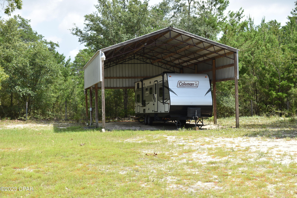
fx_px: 470
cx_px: 148
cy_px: 99
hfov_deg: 35.1
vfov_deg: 23.8
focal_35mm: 57
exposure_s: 1/200
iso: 100
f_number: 9
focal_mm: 38
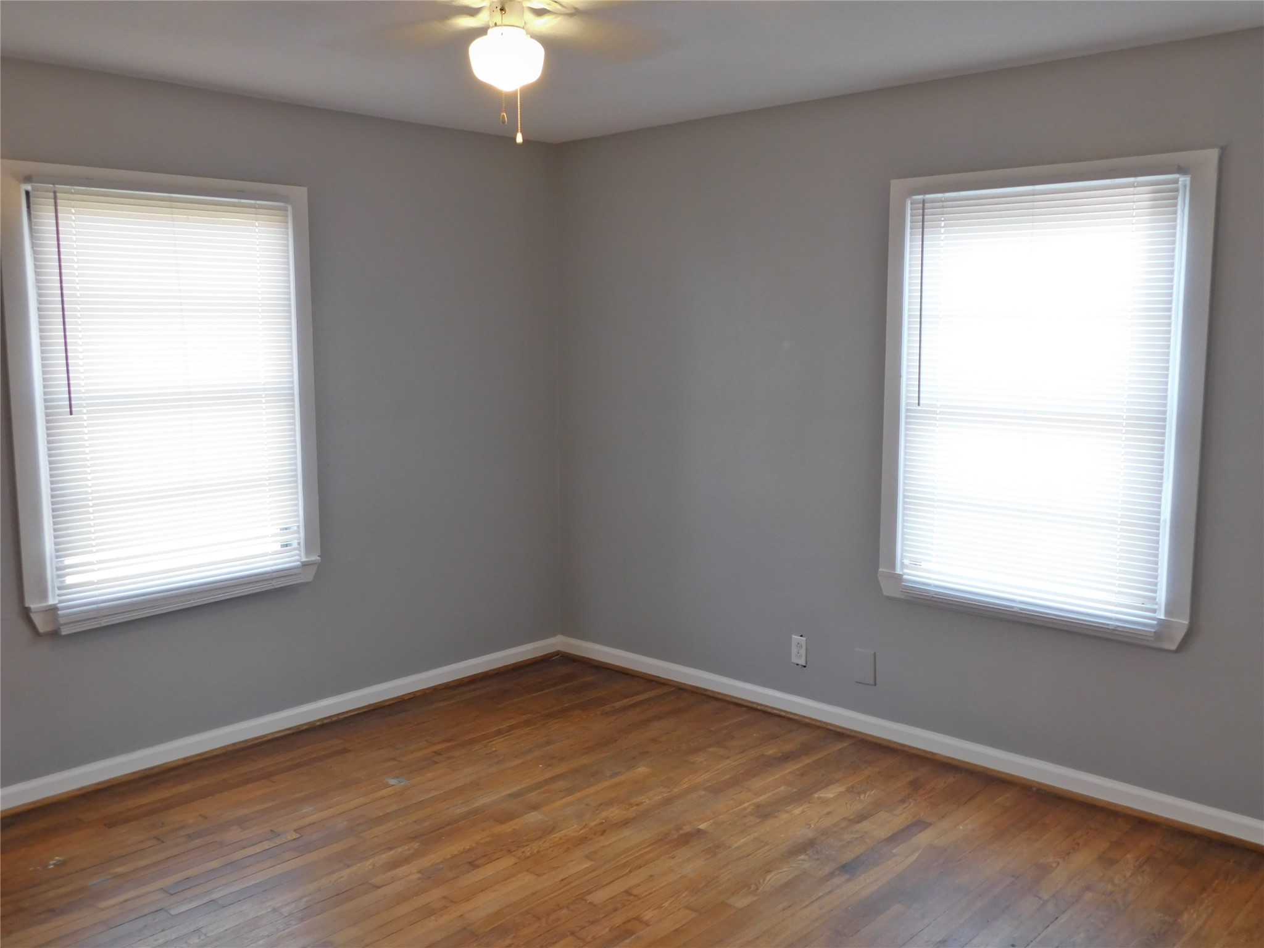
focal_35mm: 30
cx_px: 632
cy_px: 474
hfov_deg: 60.0
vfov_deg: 46.8
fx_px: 1095
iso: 400
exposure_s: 1/30
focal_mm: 5.3
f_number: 3.2
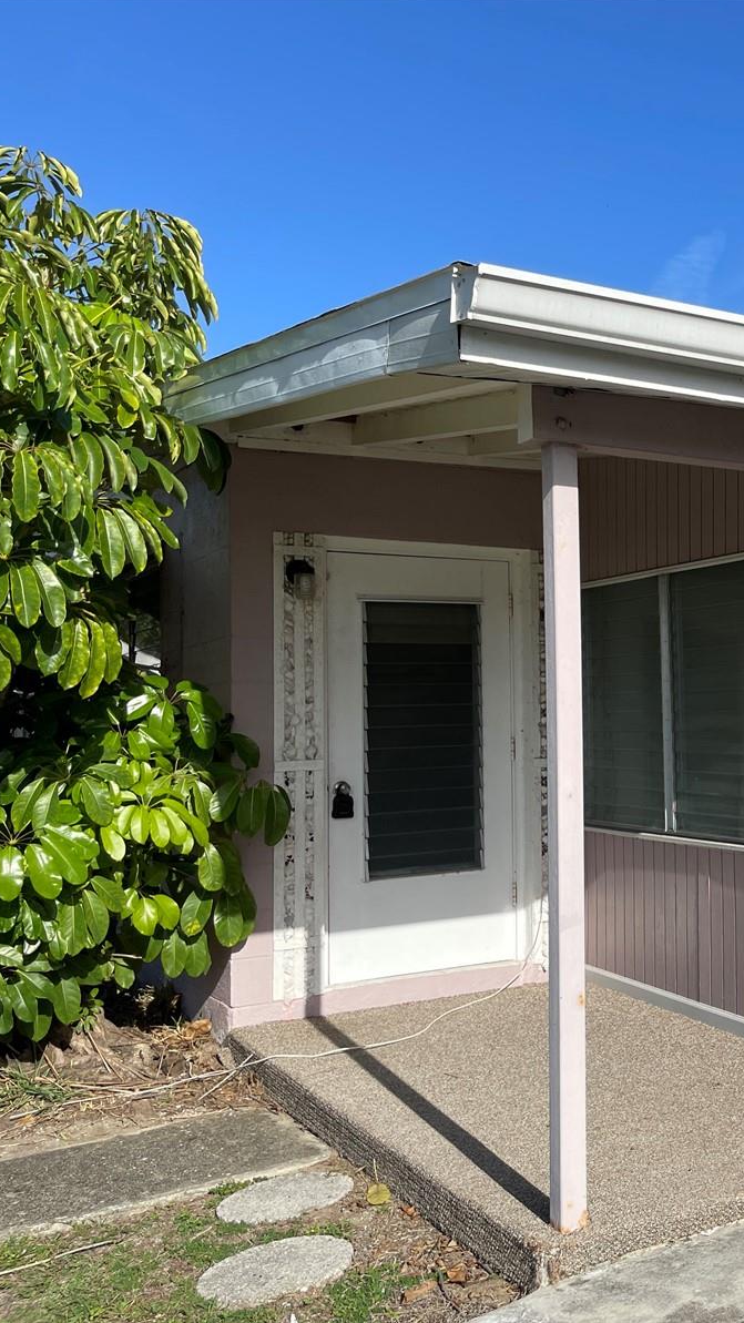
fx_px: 1333
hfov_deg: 28.3
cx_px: 825
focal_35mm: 38
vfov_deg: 52.8
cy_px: 660
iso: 32
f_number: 1.6
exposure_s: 1/3861
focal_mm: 4.2
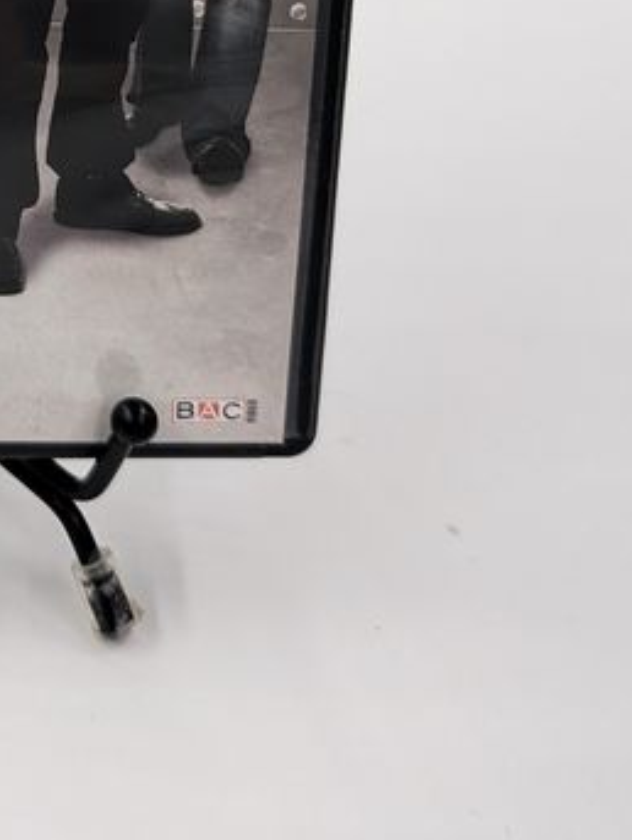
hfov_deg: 19.6
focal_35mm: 70
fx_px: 1701
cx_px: -163
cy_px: -86
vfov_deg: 25.7
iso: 268
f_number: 1.68
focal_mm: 6.9
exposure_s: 1/171
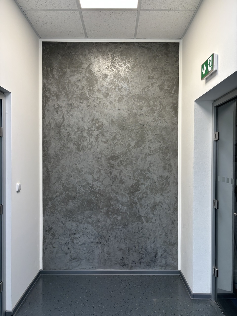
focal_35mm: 26
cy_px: 158
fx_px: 237
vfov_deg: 67.3
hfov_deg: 53.1
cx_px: 118
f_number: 1.6
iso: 100
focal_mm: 5.96
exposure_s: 1/100
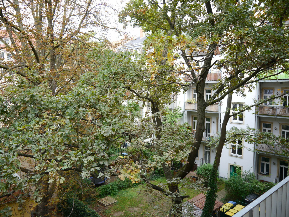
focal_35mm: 28
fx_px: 234
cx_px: 144
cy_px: 108
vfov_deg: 49.7
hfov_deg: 63.4
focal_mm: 14
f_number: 3.5
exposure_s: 1/160
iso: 160
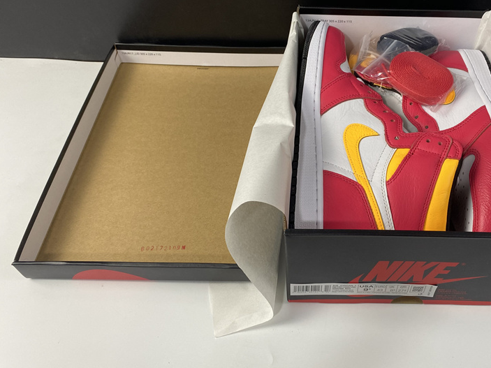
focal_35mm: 37
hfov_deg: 48.9
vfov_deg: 38.6
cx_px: 342
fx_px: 525
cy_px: 166
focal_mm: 4.25
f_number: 1.8
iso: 64
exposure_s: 1/100
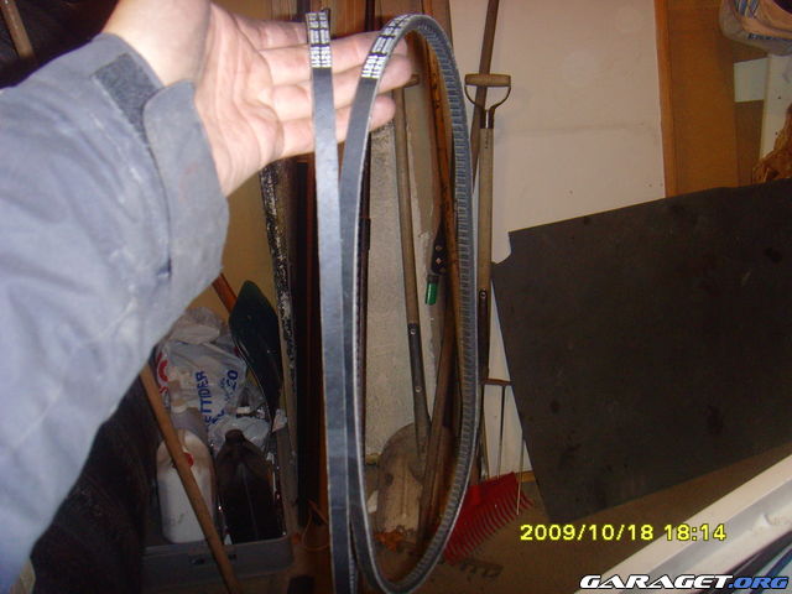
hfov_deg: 47.9
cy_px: 297
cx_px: 396
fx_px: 892
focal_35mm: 39
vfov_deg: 36.8
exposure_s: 1/45
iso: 200
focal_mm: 6.6
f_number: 3.5
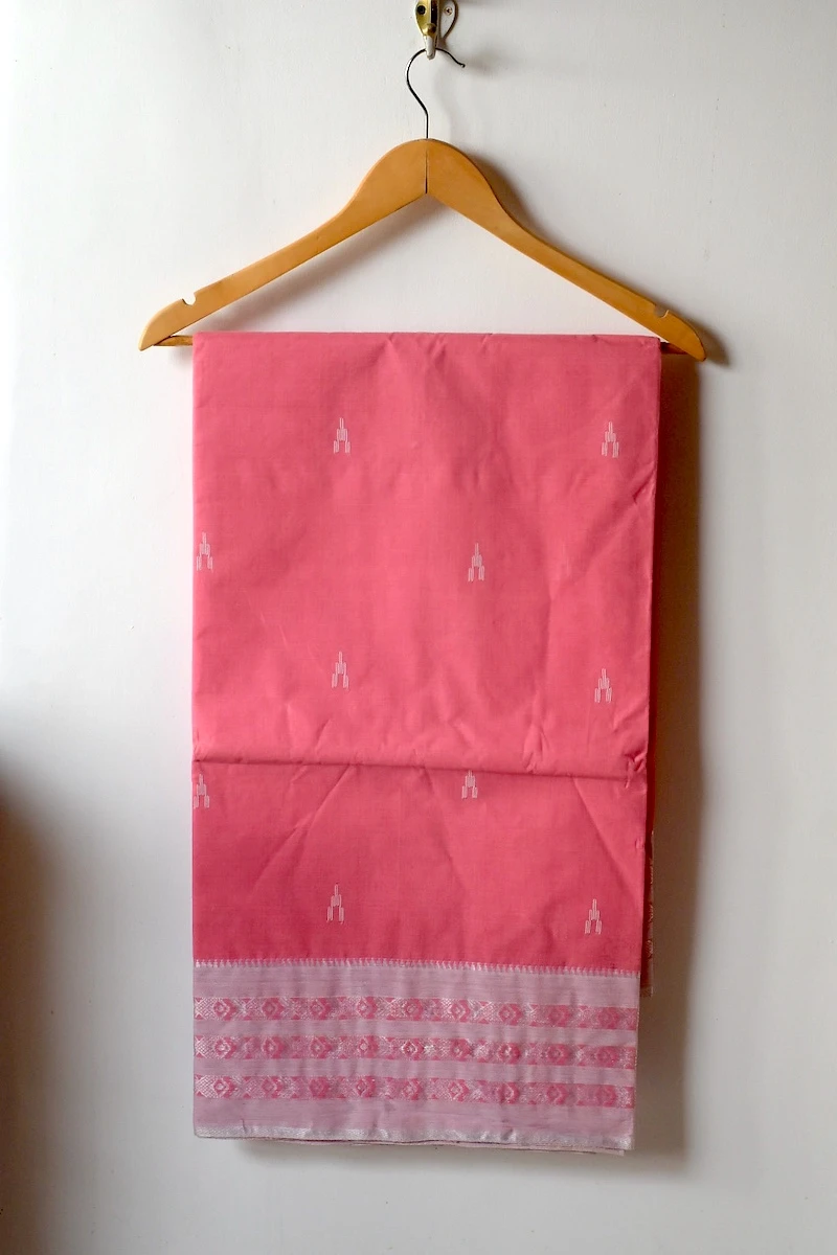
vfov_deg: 27.0
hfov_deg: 18.2
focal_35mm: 75
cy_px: 628
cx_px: 418
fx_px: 2615
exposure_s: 1/125
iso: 1000
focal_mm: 50
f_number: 5
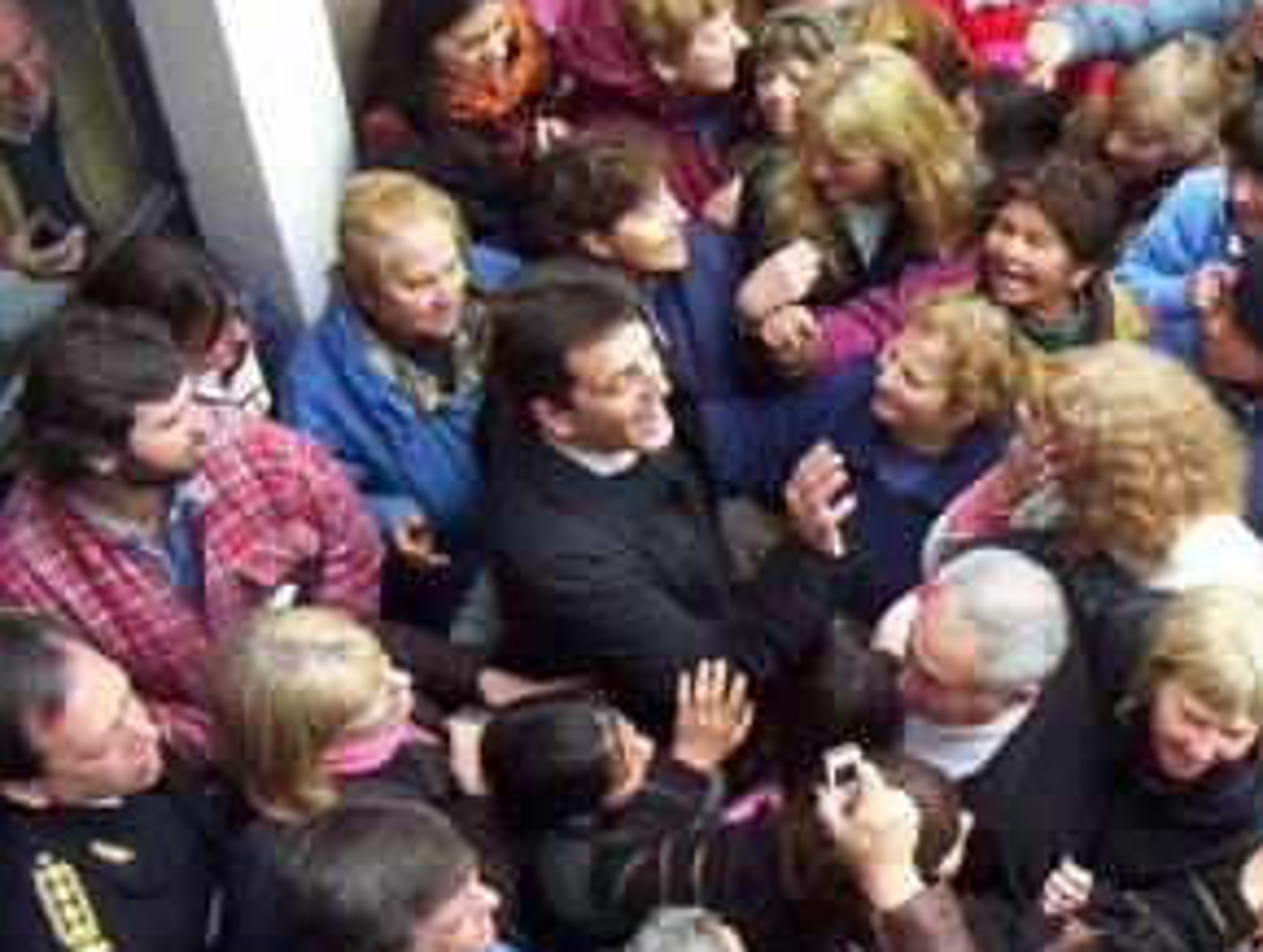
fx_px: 2194
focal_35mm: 60
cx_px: 968
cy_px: 550
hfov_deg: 31.5
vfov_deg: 24.5
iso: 100
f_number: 3.84
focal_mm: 5.26
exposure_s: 1/106
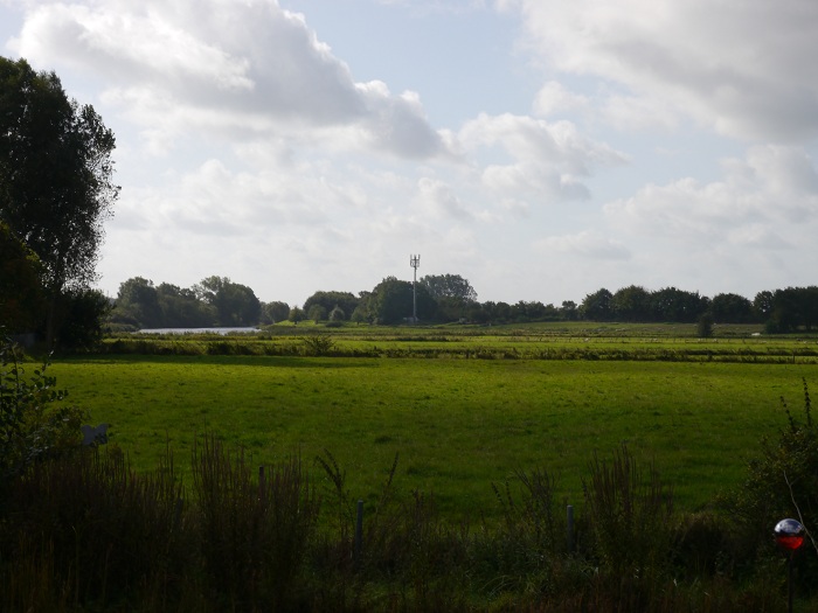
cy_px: 306
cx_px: 409
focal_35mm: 84
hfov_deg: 23.3
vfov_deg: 17.6
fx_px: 1985
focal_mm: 42
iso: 160
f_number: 16
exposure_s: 1/160
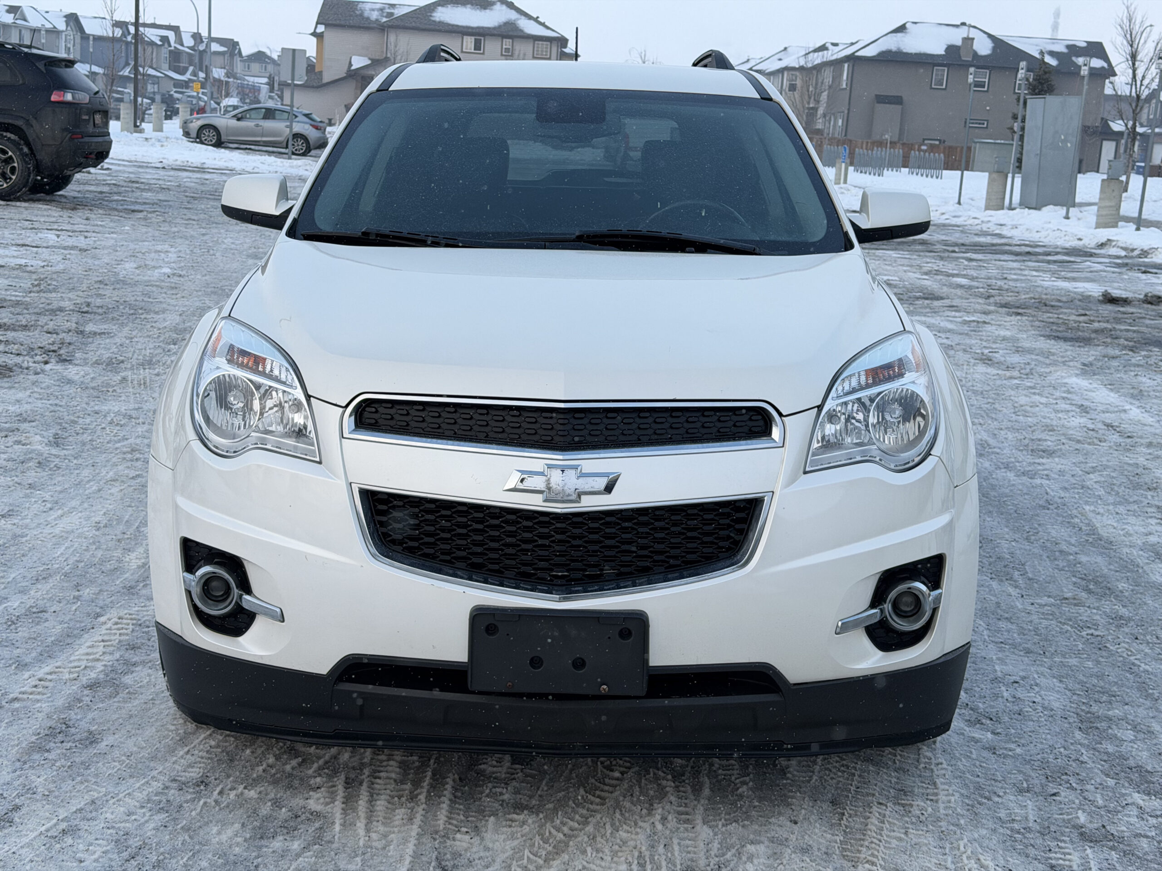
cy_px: 436
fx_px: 1611
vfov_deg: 30.3
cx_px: 581
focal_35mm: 48
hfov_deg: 39.7
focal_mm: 6.76
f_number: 1.78
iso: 64
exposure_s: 1/620
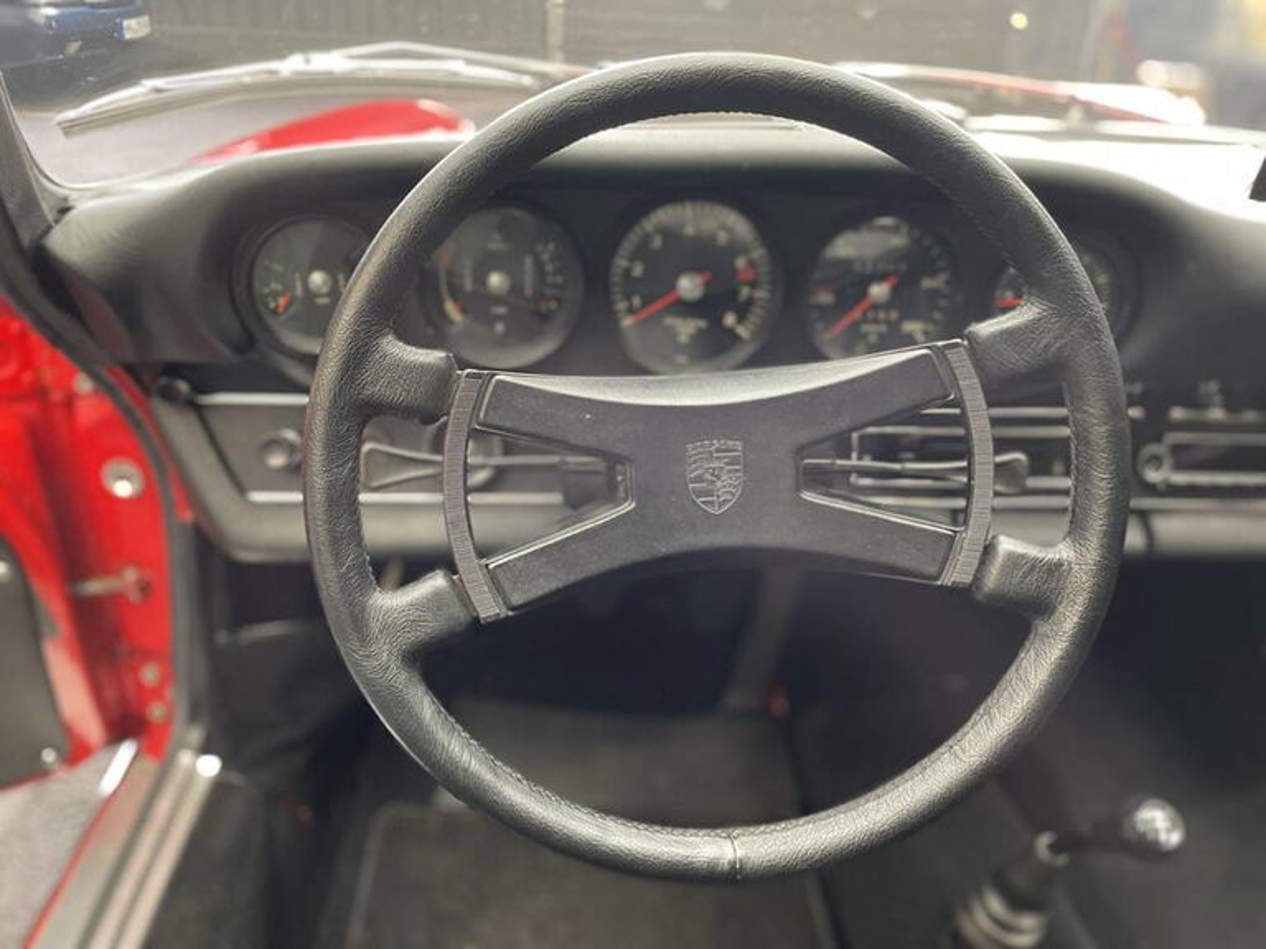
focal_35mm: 26
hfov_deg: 67.3
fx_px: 951
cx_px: 633
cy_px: 474
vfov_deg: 53.1
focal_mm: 4.2
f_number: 1.6
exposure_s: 1/33
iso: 400
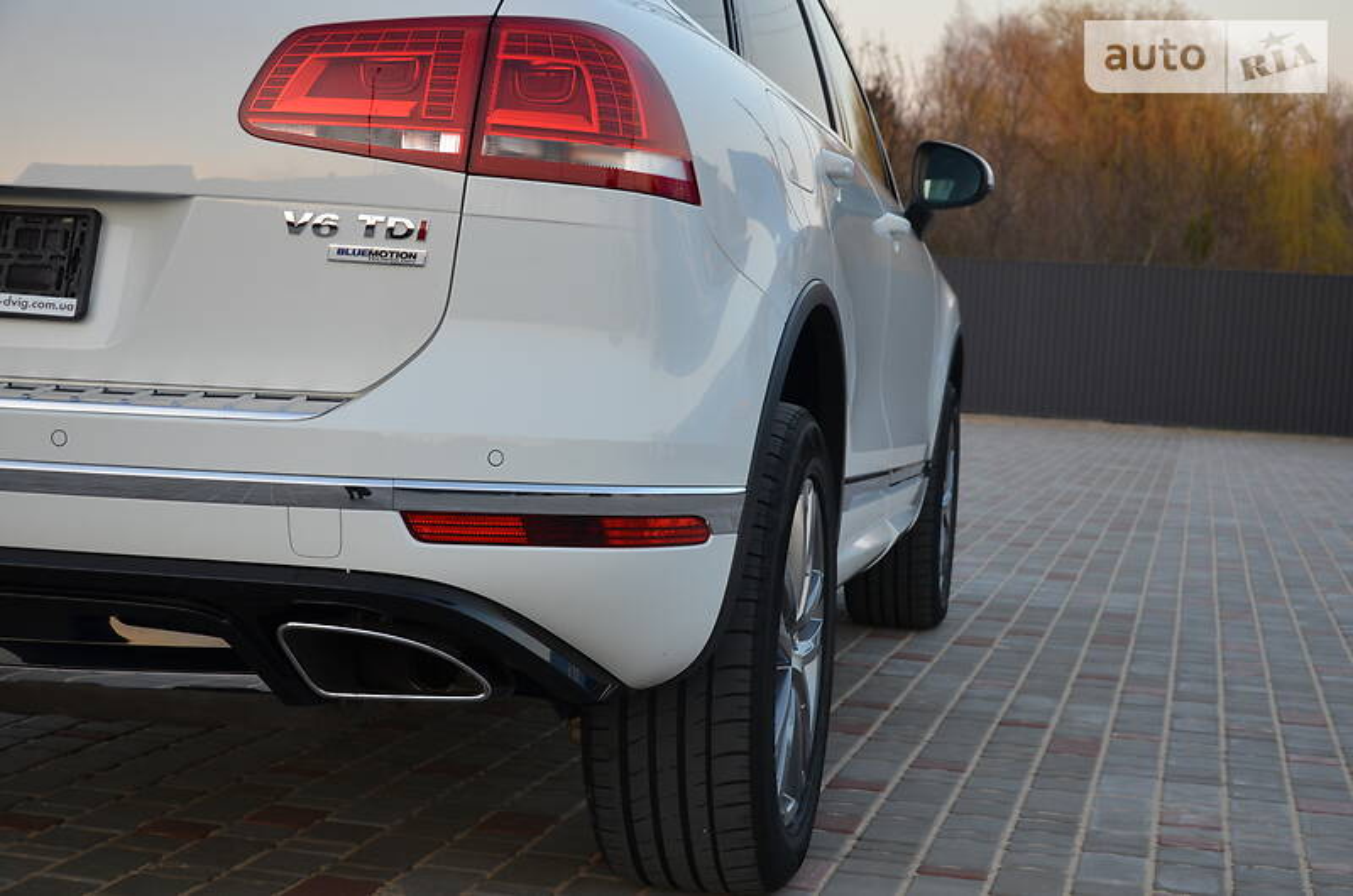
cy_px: 448
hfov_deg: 37.9
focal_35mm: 52
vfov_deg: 25.6
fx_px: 1969
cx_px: 676
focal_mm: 35
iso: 360
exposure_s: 1/125
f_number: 5.6
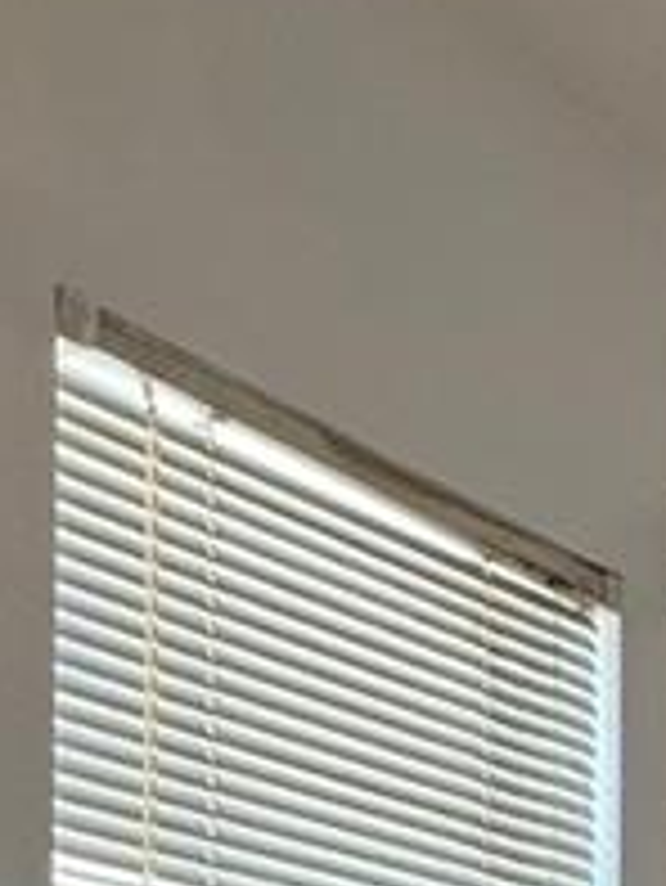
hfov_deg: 18.5
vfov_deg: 19.2
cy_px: 1556
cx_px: 562
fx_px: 2024
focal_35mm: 79
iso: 125
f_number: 1.8
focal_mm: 1.57
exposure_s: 1/120
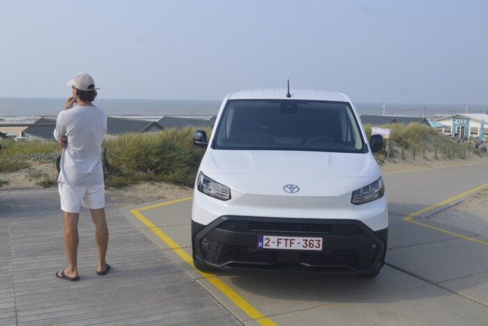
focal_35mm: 36
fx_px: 488
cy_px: 163
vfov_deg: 36.9
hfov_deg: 53.1
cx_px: 244
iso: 100
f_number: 9
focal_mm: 24
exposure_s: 1/320
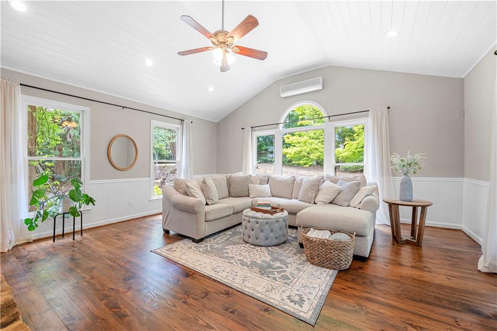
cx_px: 248
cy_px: 166
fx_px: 193
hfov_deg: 104.3
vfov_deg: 81.2
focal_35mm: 14
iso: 800
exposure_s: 1/13
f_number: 8
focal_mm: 14
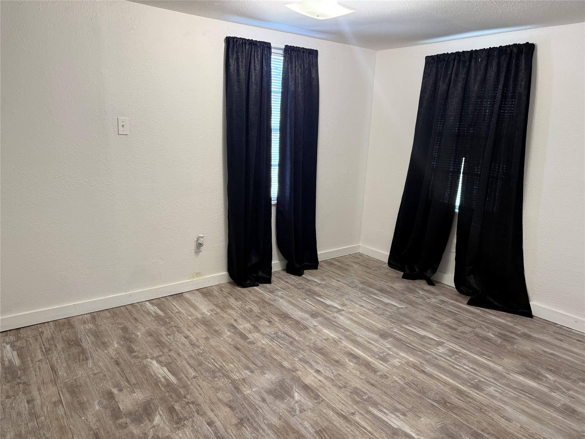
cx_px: 292
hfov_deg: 71.6
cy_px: 220
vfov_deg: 56.8
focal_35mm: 24
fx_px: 406
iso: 200
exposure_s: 1/60
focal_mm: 6.76
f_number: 1.78
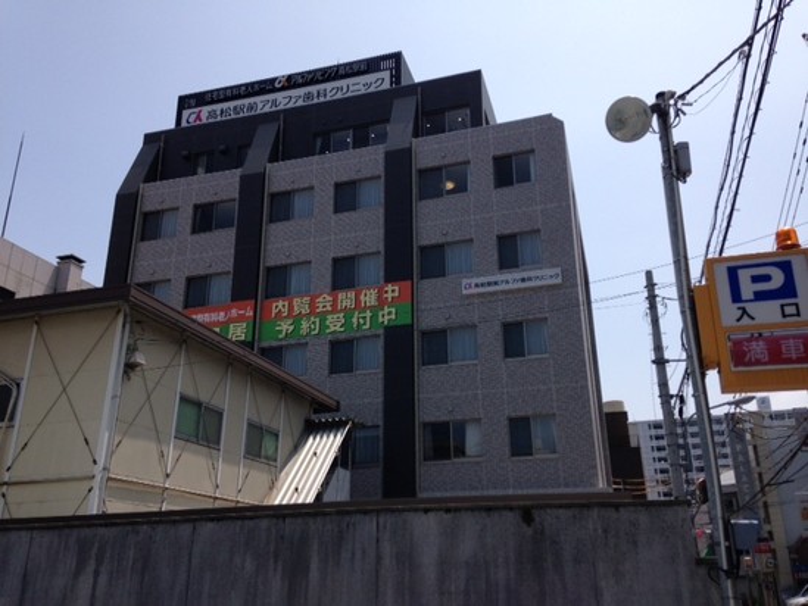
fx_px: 770
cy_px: 303
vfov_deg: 43.0
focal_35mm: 33
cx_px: 404
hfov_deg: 55.3
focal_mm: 4.12
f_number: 2.4
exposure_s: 1/2169
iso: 50
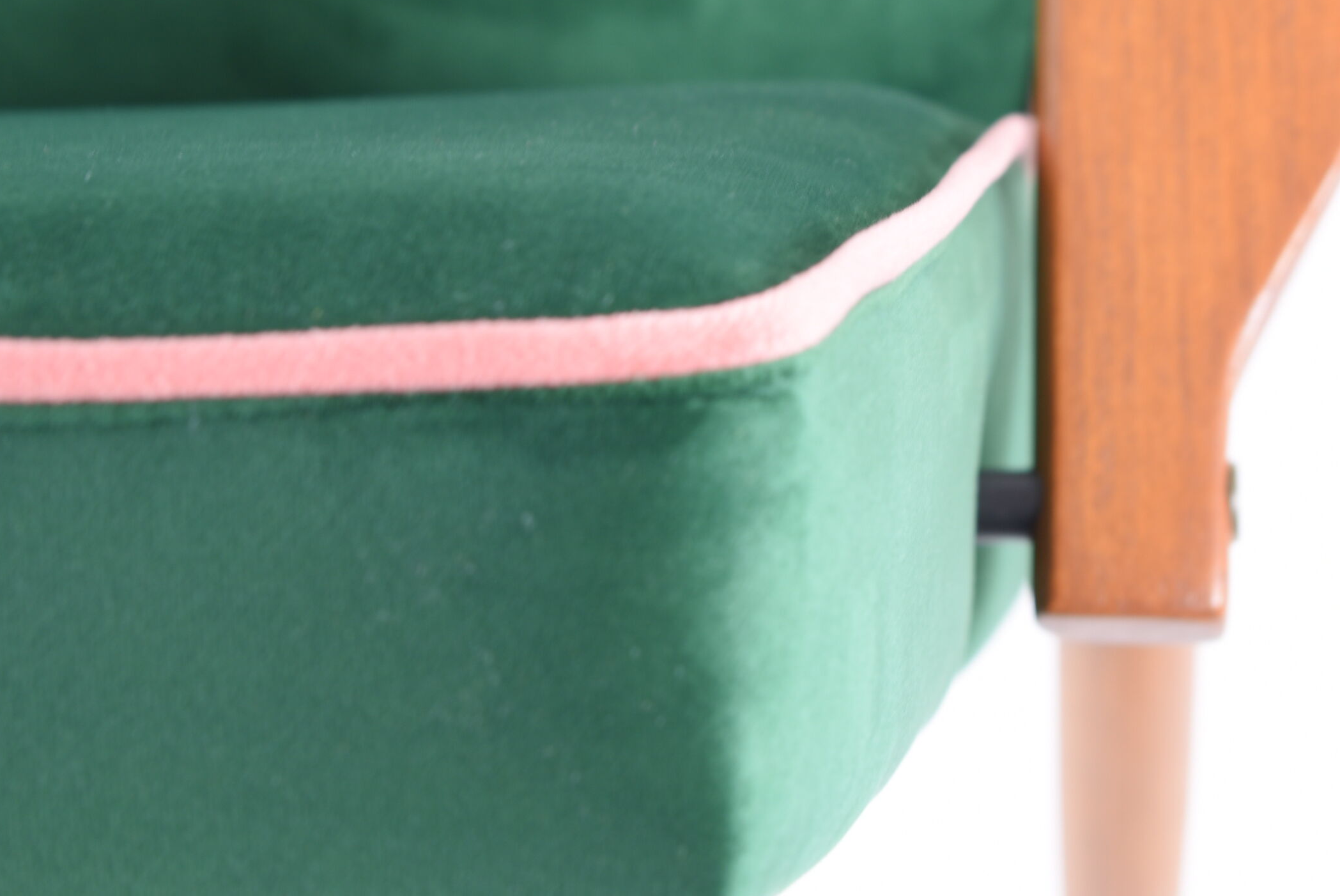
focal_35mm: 118
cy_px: 308
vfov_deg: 11.7
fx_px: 4385
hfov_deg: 17.4
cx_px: 774
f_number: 5.6
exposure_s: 1/2.5
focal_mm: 55
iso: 100
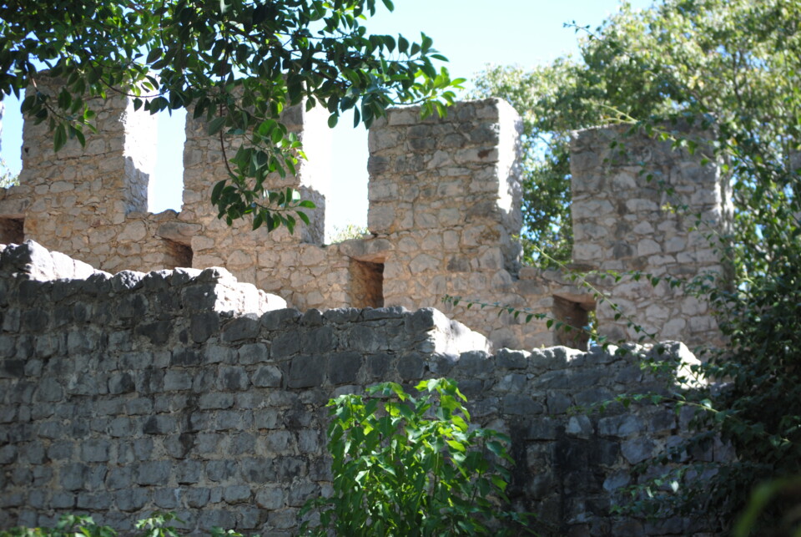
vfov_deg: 16.6
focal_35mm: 82
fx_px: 1838
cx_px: 400
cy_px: 268
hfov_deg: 24.6
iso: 200
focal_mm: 55
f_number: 4
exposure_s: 1/250
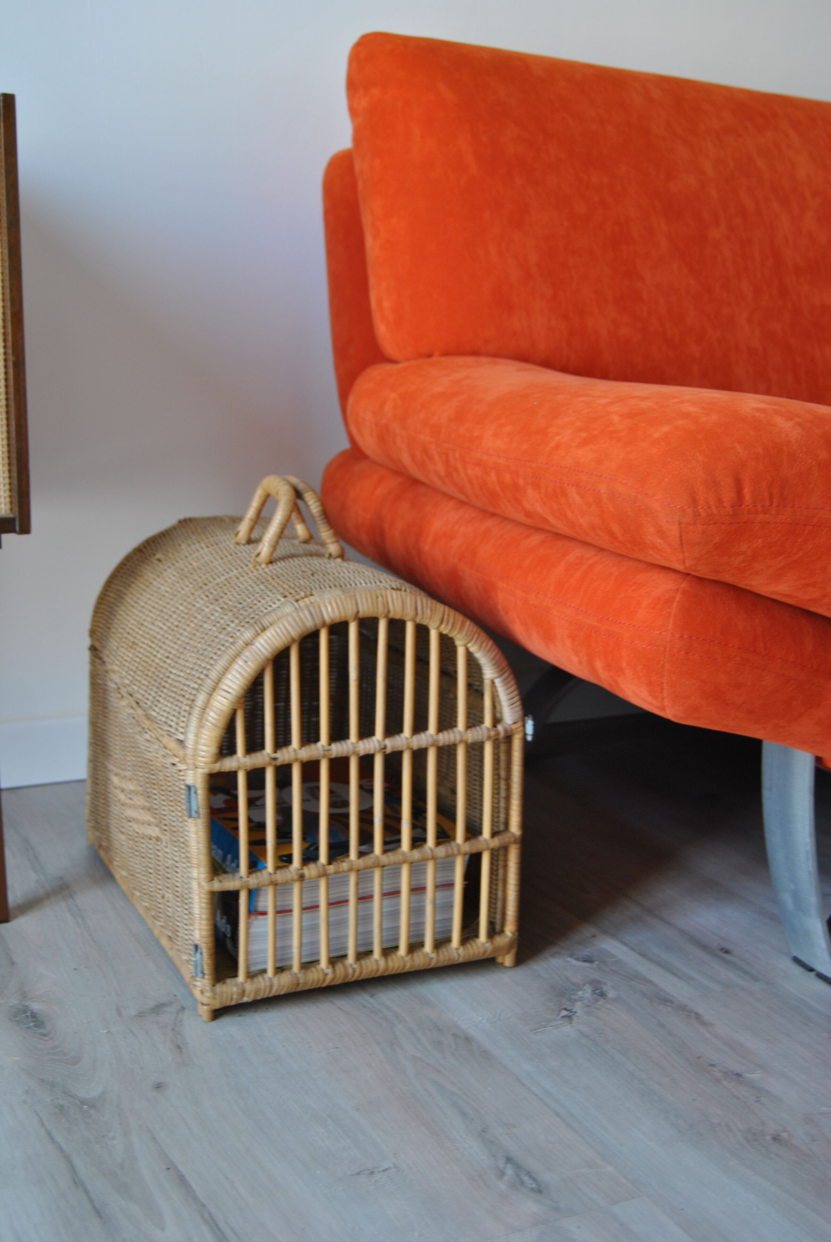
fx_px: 1554
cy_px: 621
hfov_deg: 29.9
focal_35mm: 45
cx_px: 416
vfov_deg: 43.6
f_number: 4.2
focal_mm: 30
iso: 200
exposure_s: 1/40
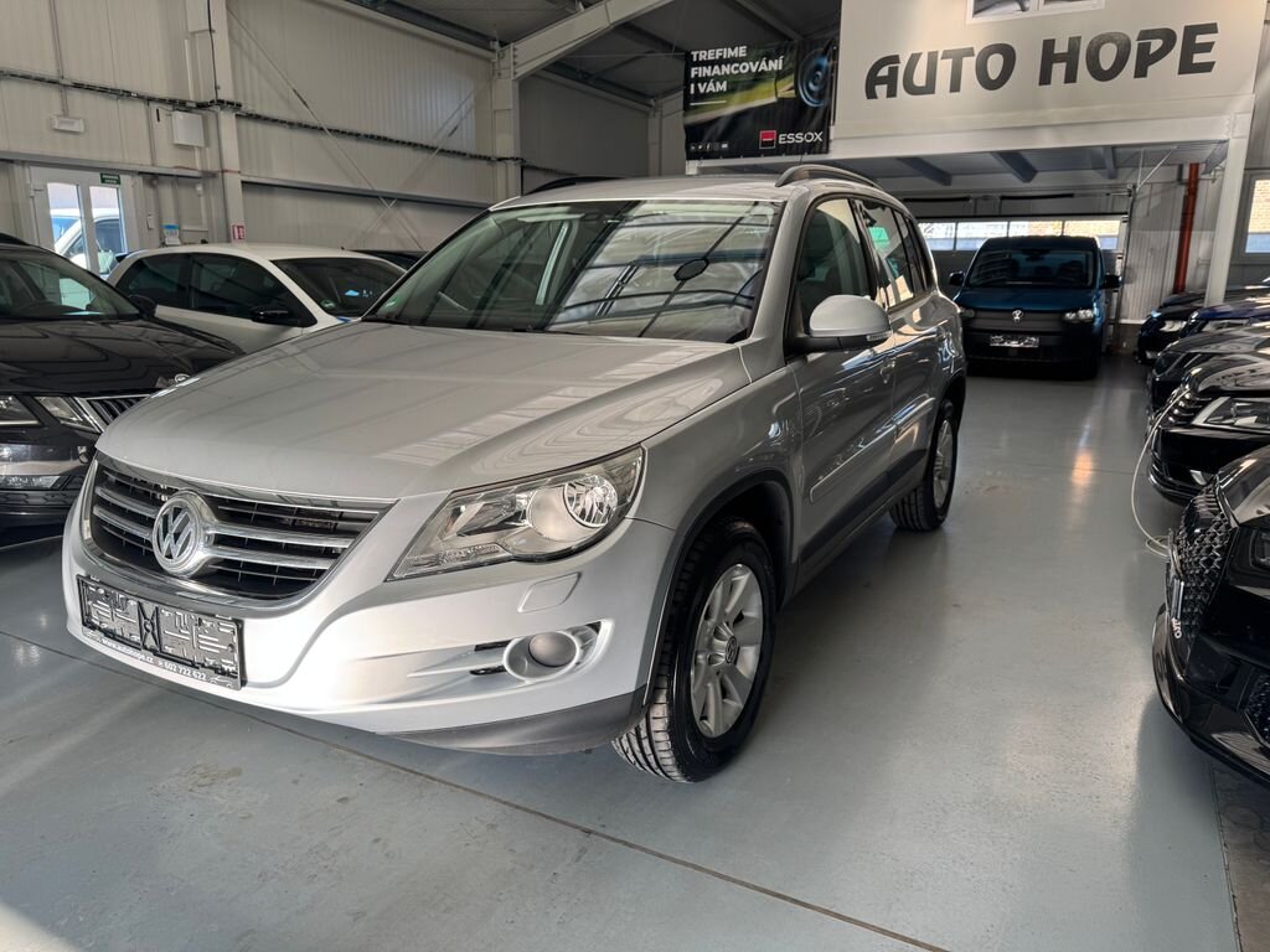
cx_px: 635
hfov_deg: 71.6
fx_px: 881
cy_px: 476
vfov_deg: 56.8
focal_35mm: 24
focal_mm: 6.76
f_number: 1.78
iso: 64
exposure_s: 1/121
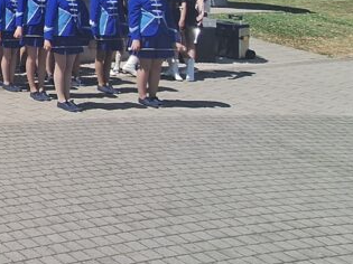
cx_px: -203
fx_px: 530
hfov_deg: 25.4
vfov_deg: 25.5
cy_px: -43
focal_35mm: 52
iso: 40
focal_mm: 1.74
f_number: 2.2
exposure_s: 1/1020
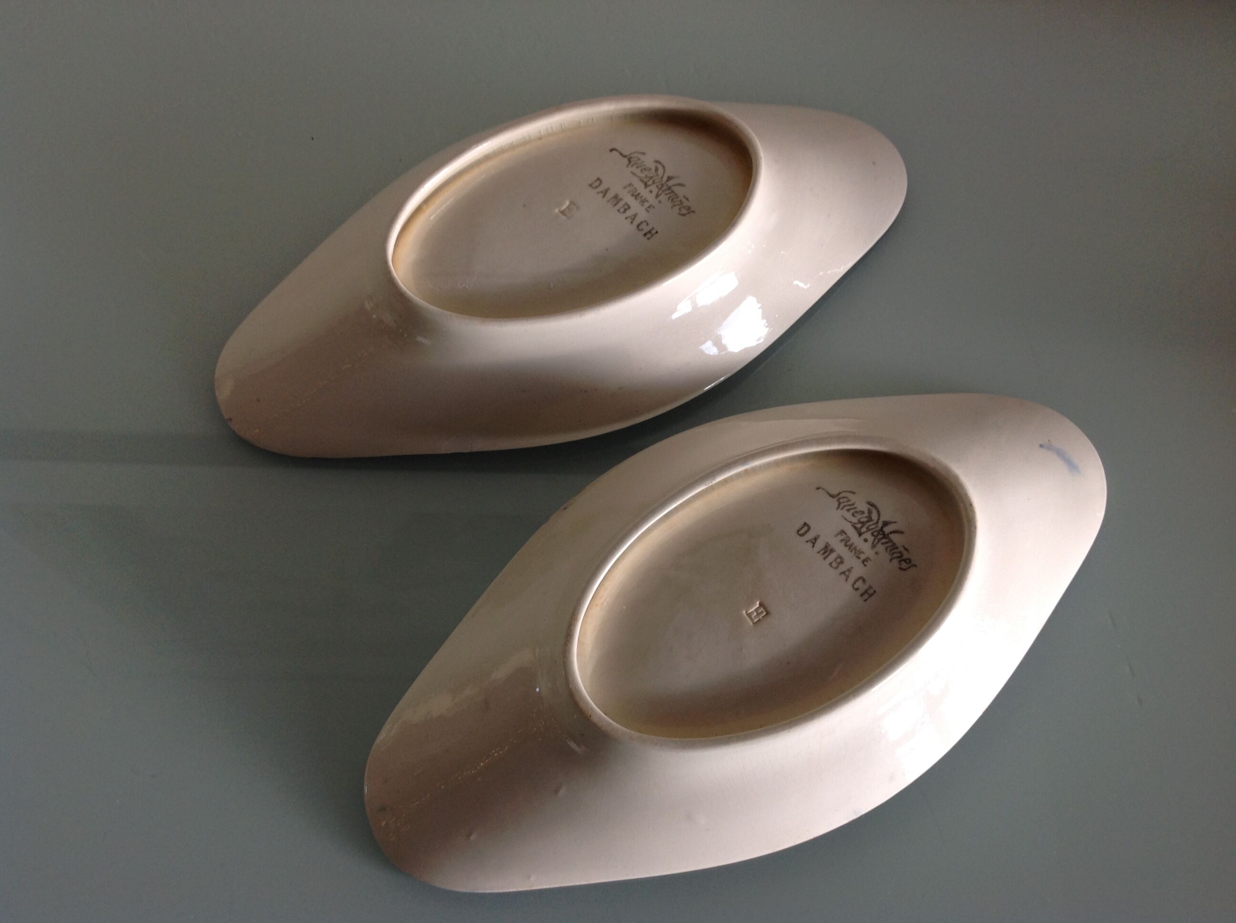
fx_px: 1248
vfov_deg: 40.6
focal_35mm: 35
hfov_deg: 52.7
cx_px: 618
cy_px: 462
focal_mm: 4.28
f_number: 2.4
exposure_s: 1/30
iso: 50
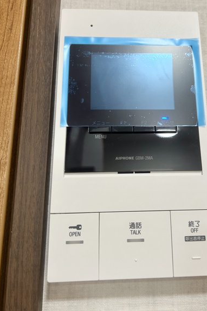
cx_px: 135
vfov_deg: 56.9
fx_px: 285
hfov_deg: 39.5
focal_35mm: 33
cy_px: 127
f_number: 1.5
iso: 80
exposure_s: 1/50
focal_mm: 5.7
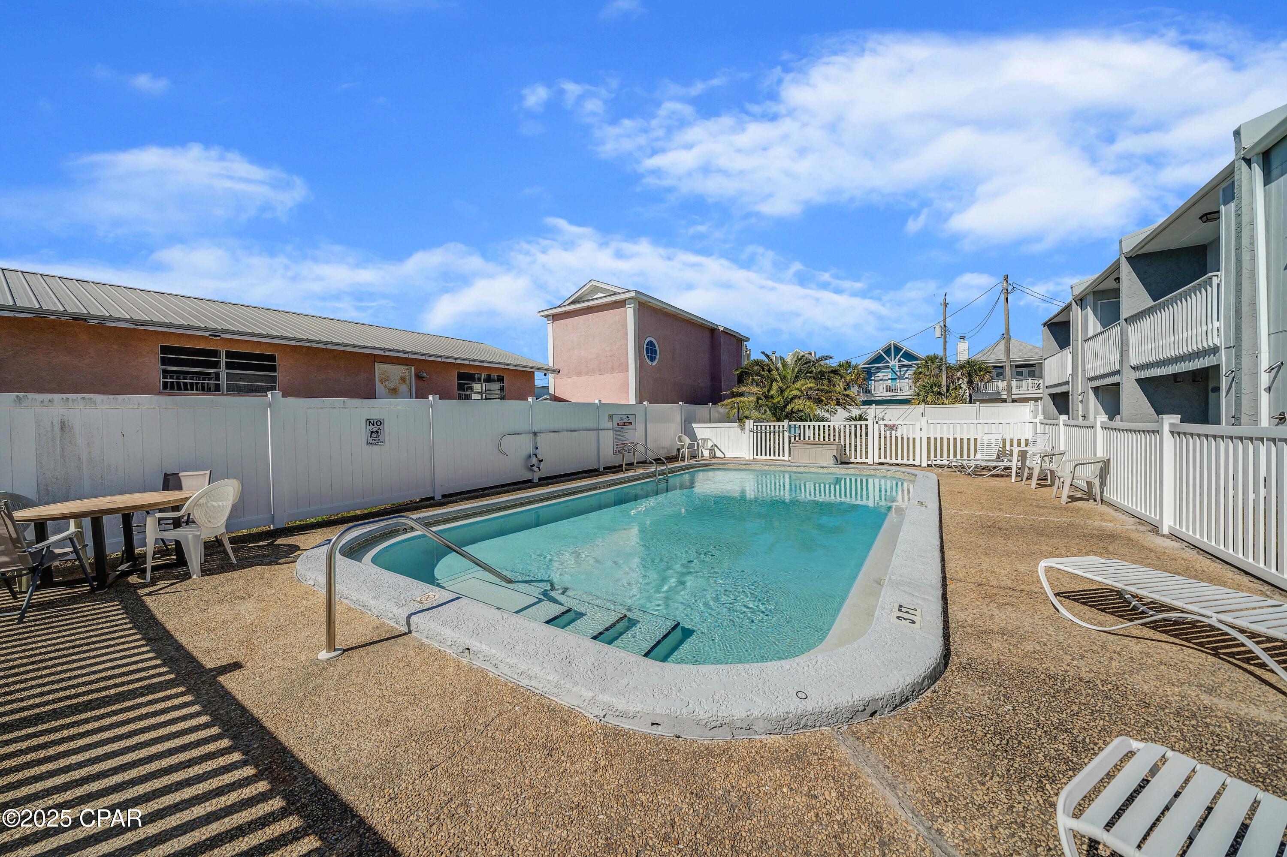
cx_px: 644
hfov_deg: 112.6
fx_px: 429
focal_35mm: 12
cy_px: 428
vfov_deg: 90.0
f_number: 5.6
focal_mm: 12
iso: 100
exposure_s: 1/1600
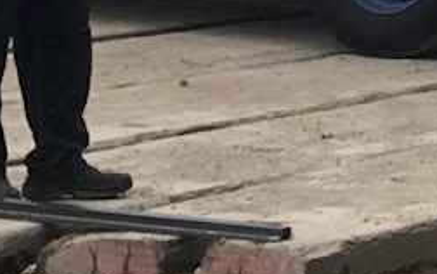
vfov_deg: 4.9
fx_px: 2789
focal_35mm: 234
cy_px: -950
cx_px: 1099
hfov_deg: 8.2
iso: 25
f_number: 2.2
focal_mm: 4.15
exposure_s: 1/108
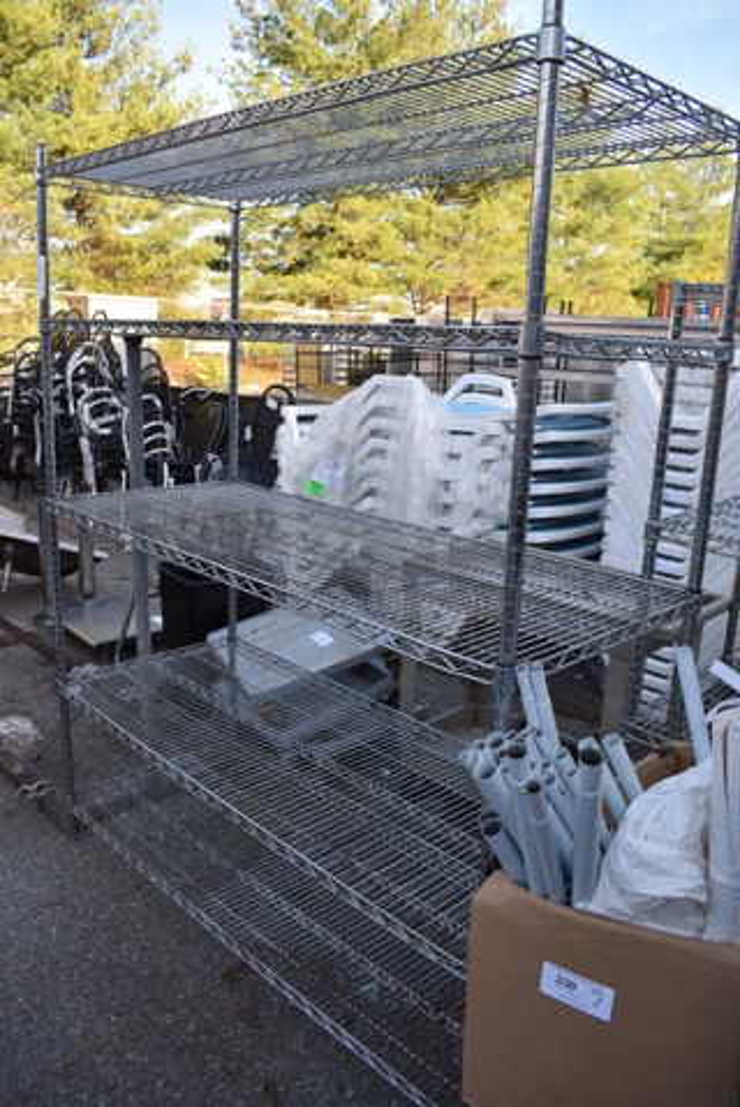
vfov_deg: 67.4
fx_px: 831
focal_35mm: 27
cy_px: 554
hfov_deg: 48.0
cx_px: 370
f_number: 6.3
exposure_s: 1/200
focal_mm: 18
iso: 200
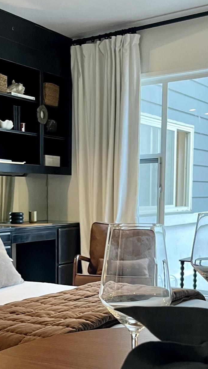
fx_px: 519
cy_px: 259
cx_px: 50
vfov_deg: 38.5
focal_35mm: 53
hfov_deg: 22.4
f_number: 1.6
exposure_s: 1/60
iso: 400
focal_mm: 5.1
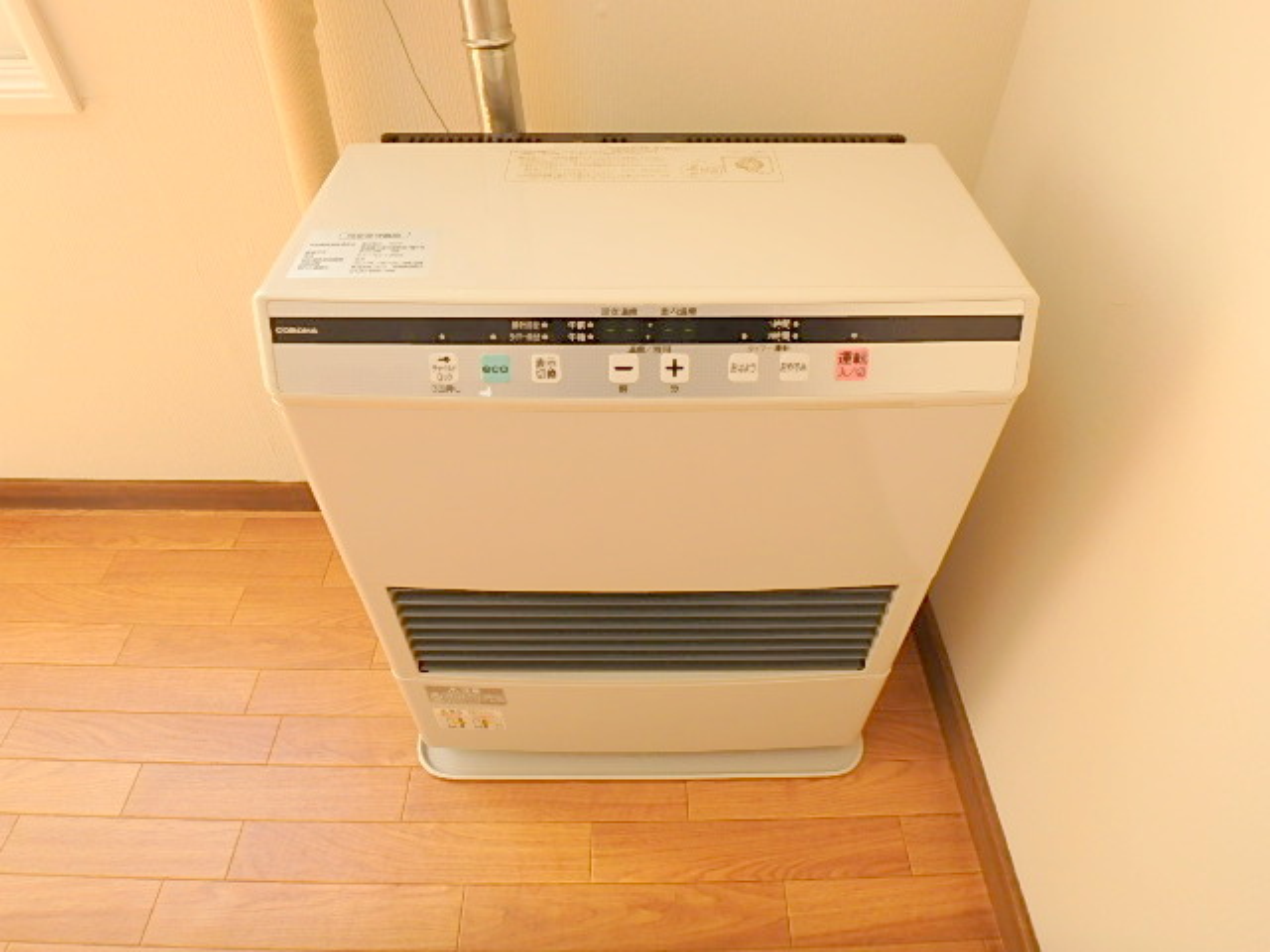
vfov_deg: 63.4
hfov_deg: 79.0
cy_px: 476
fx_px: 770
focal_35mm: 21
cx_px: 635
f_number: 3.5
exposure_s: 1/80
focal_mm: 3.7
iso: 125
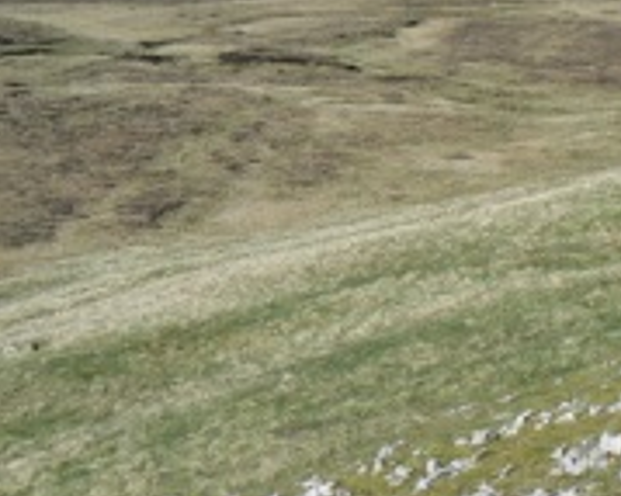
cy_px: 160
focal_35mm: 85
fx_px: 1561
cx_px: 579
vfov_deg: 18.0
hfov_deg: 21.9
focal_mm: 6
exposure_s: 1/500
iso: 80
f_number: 6.3
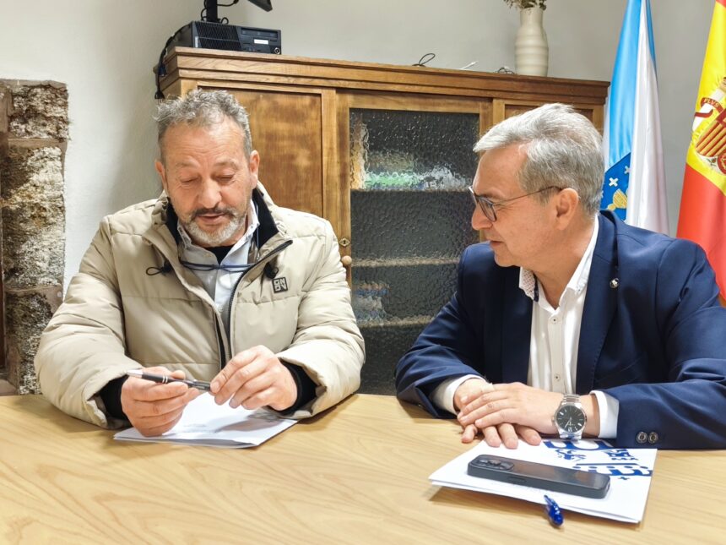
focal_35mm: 37
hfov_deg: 50.1
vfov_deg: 38.7
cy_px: 272
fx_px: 776
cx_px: 363
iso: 800
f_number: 1.65
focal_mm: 6.19
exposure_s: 1/33.3
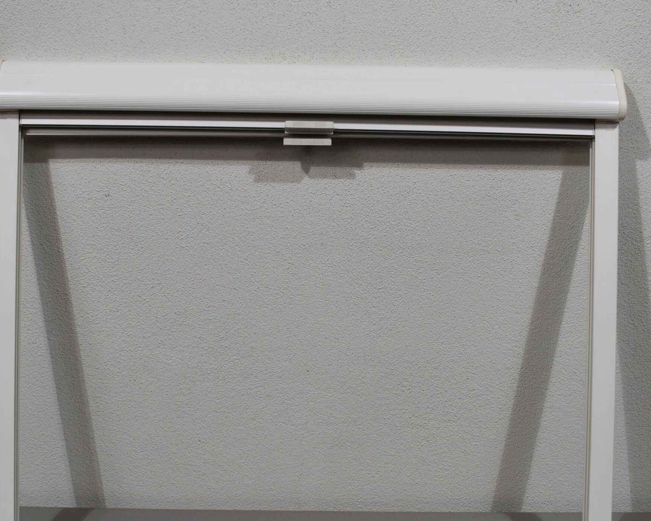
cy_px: 312
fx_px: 919
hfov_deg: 39.0
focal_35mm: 48
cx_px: 313
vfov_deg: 31.6
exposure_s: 1/125
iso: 280
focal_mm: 23
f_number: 5.6
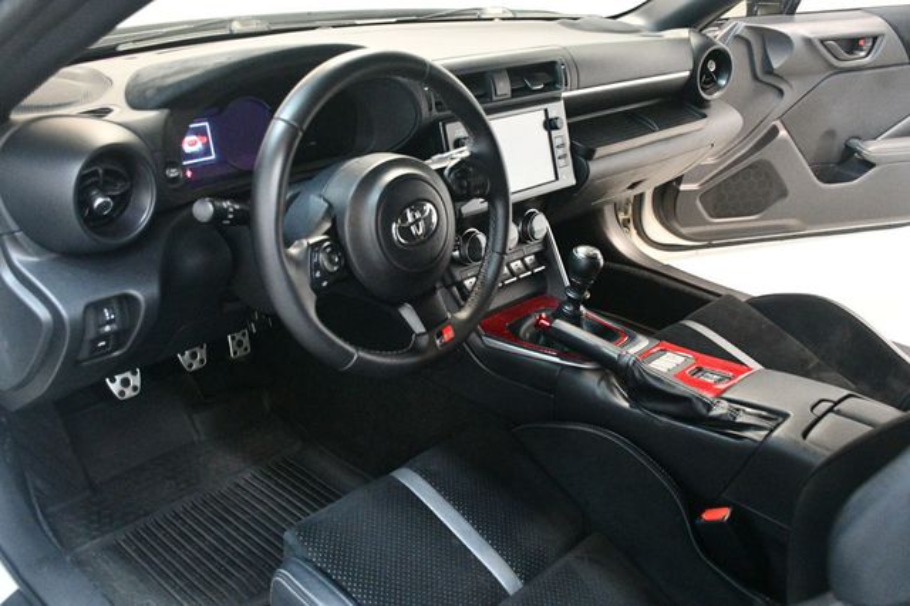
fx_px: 909
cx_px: 455
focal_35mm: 36
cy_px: 303
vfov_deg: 36.8
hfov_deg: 53.2
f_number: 3.8
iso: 8000
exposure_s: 1/60
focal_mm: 24
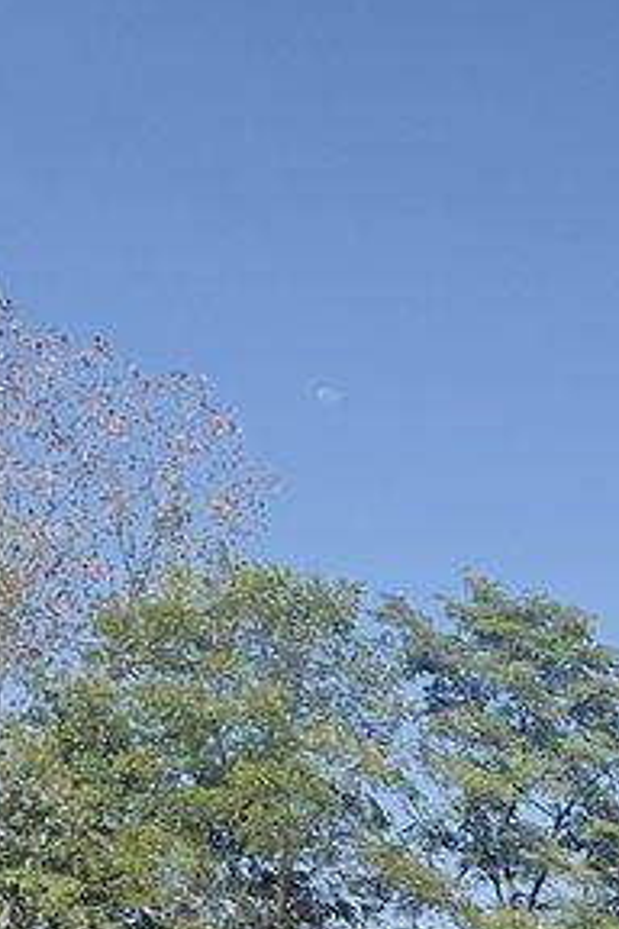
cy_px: 1174
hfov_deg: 15.1
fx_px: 1547
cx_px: 1431
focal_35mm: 60
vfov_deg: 28.2
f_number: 1.8
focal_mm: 1.57
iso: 32
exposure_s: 1/1024
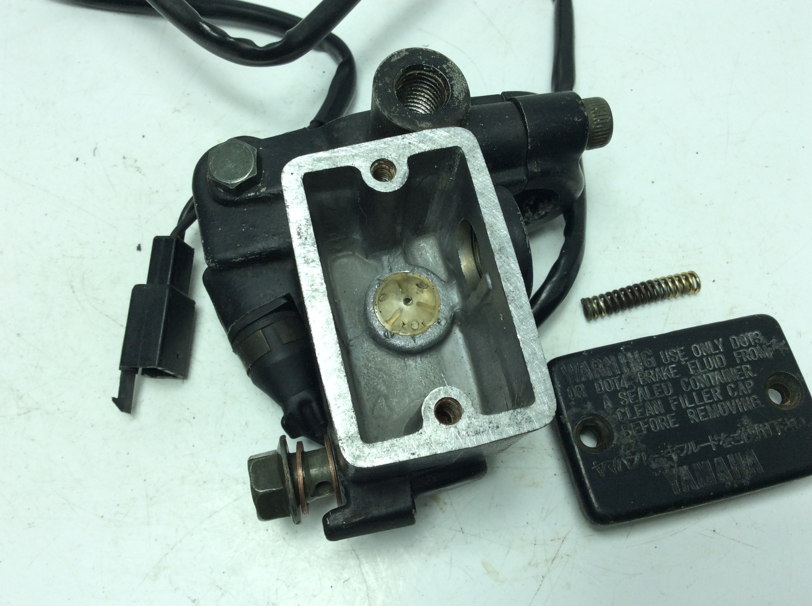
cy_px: 303
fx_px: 750
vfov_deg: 44.1
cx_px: 406
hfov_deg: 56.9
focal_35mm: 32
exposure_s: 1/334
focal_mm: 3.3
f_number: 2.4
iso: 32
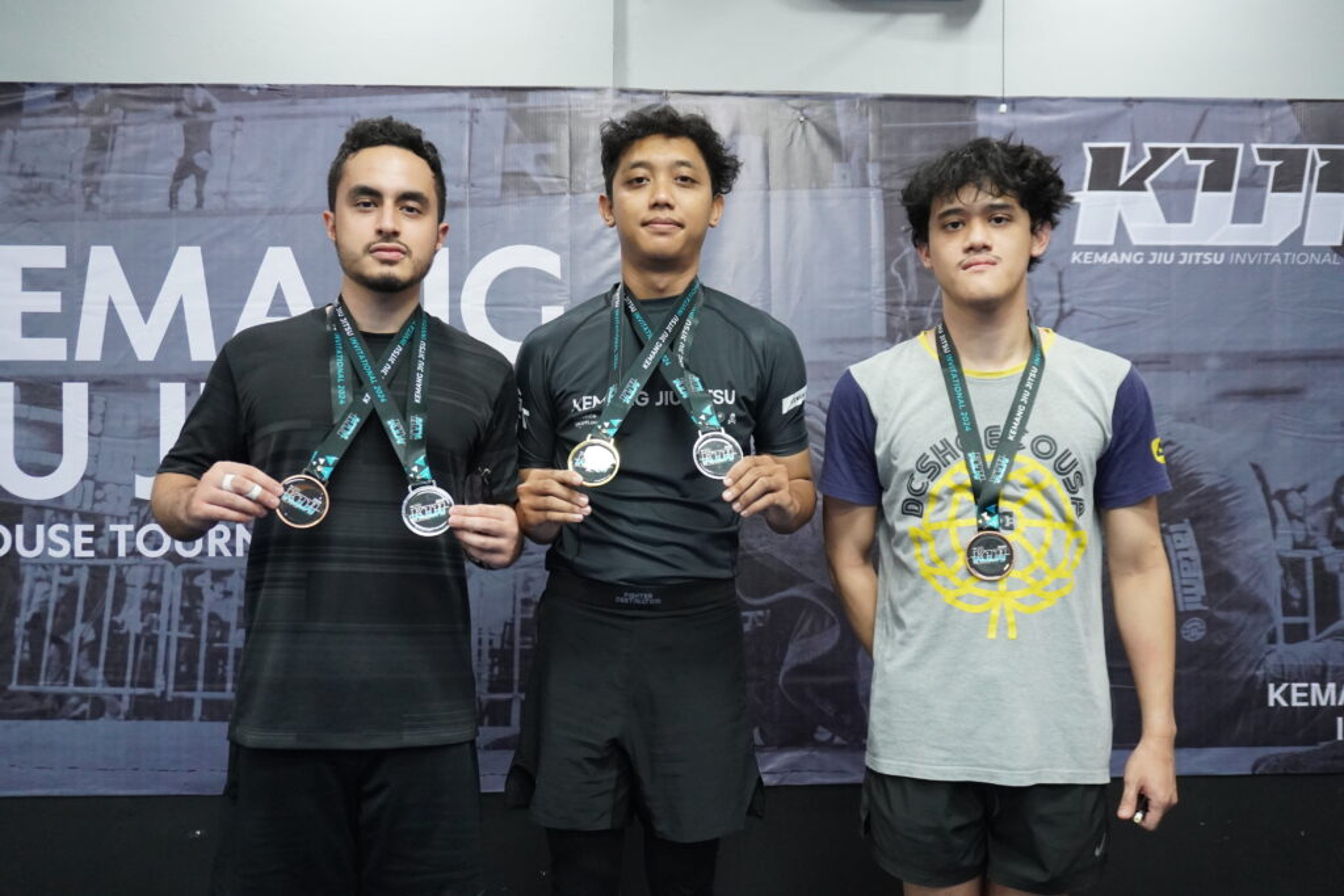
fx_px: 1176
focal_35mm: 32
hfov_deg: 59.5
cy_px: 448
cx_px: 672
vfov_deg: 41.7
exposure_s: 1/160
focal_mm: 21
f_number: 4
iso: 2500
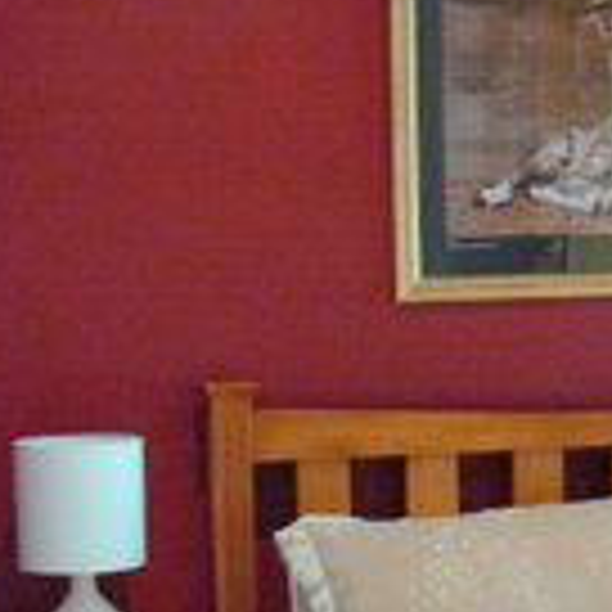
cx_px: 873
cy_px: 522
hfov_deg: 15.0
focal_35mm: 109
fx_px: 2180
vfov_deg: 15.8
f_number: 2.8
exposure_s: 1/13
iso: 200
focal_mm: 7.4
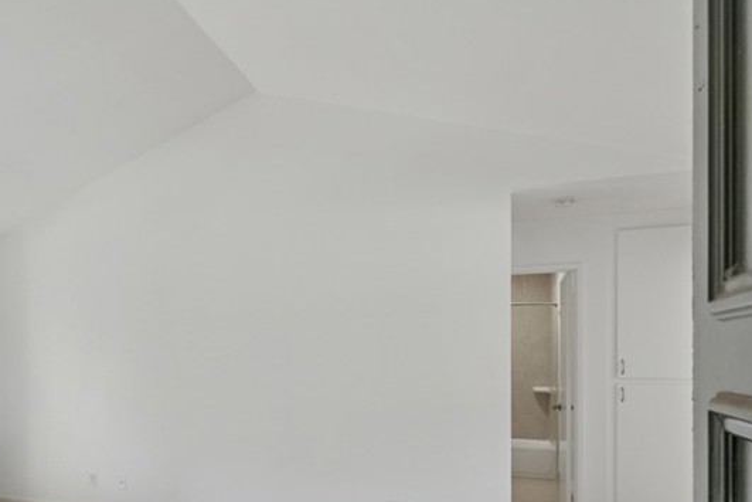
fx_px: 564
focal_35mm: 27
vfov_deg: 46.6
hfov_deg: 64.9
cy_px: 362
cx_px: 227
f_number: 8
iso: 400
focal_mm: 14
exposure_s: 1/20
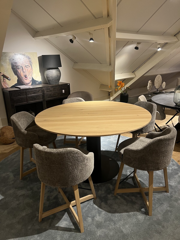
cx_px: 90
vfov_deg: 67.3
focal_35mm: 26
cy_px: 120
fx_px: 180
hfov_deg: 53.1
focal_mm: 5.7
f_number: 1.5
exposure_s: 1/50
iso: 80
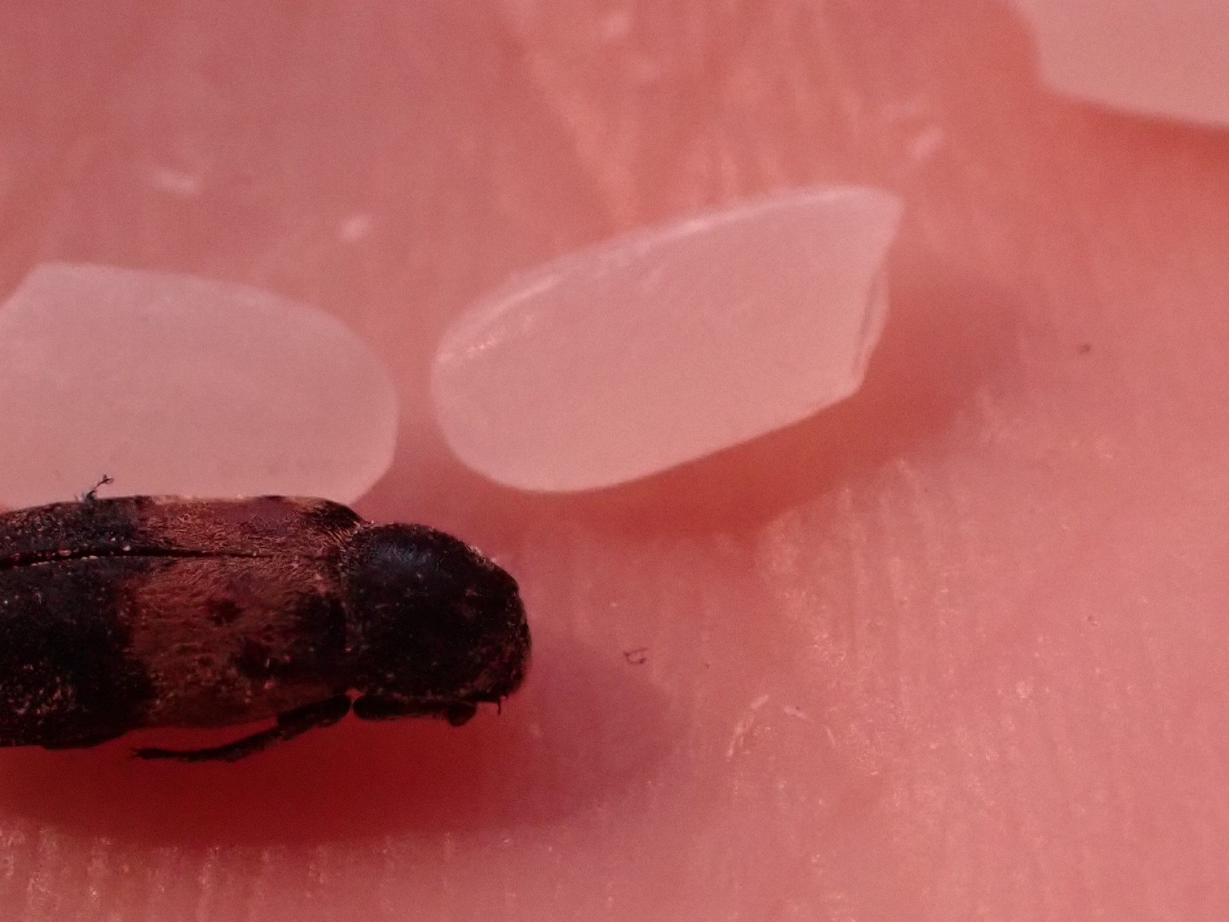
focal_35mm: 81
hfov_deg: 23.9
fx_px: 2876
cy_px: 658
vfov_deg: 18.1
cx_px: 330
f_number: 4.5
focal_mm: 8.4
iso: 800
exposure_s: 1/50
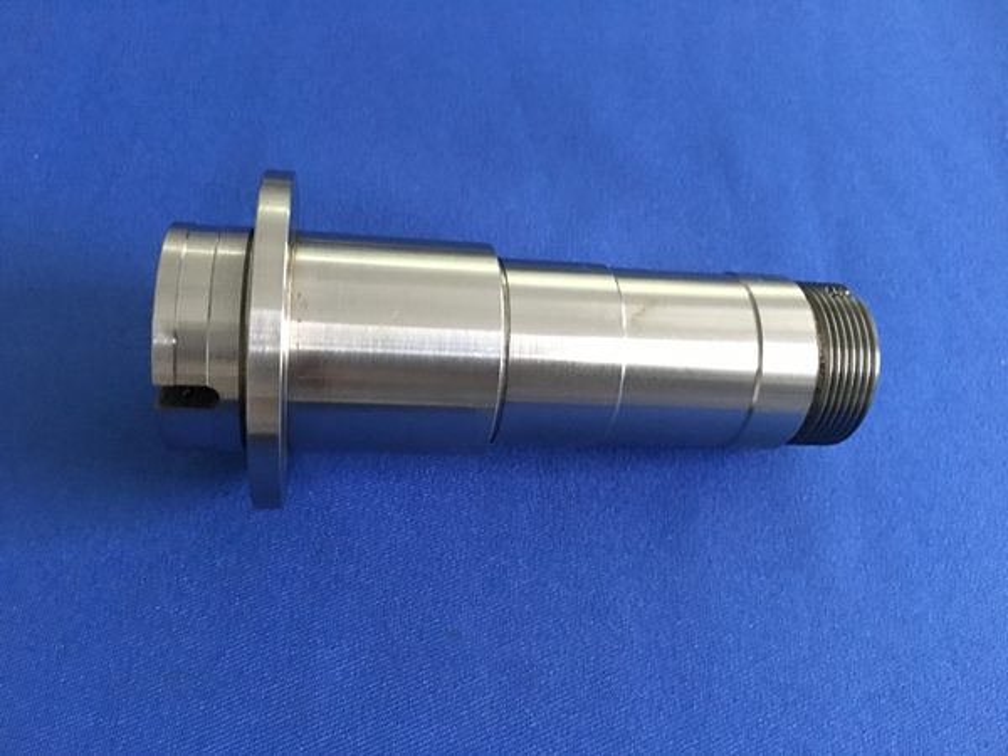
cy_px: 378
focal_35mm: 29
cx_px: 504
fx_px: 844
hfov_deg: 61.7
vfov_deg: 48.2
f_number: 2.2
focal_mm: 4.15
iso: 160
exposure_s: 1/8
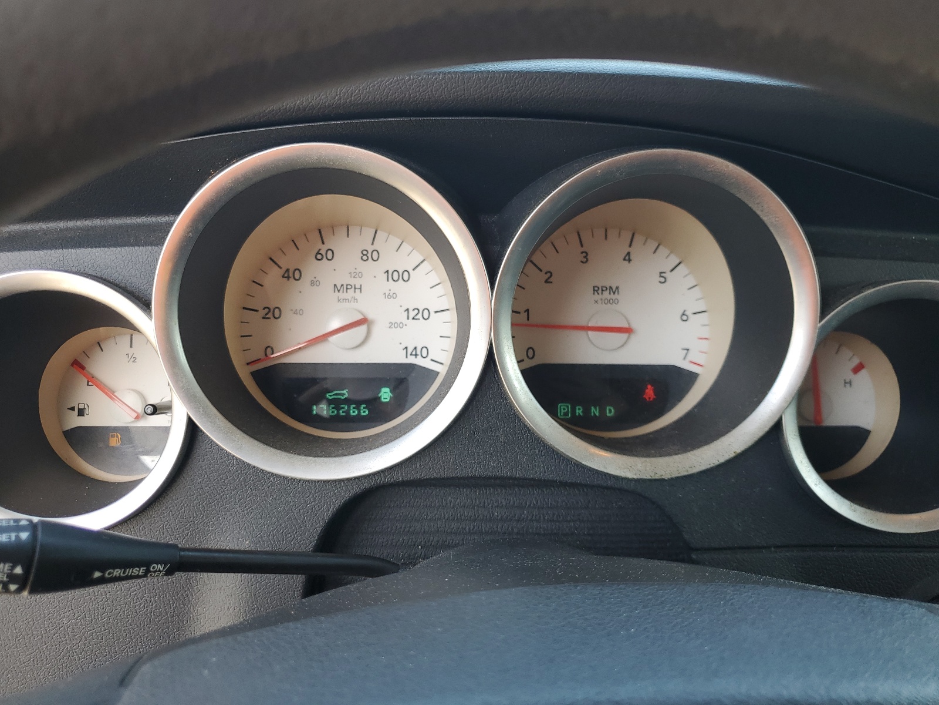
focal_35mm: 26
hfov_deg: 67.3
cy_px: 352
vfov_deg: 53.1
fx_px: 705
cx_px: 470
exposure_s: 1/120
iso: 52
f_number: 1.5
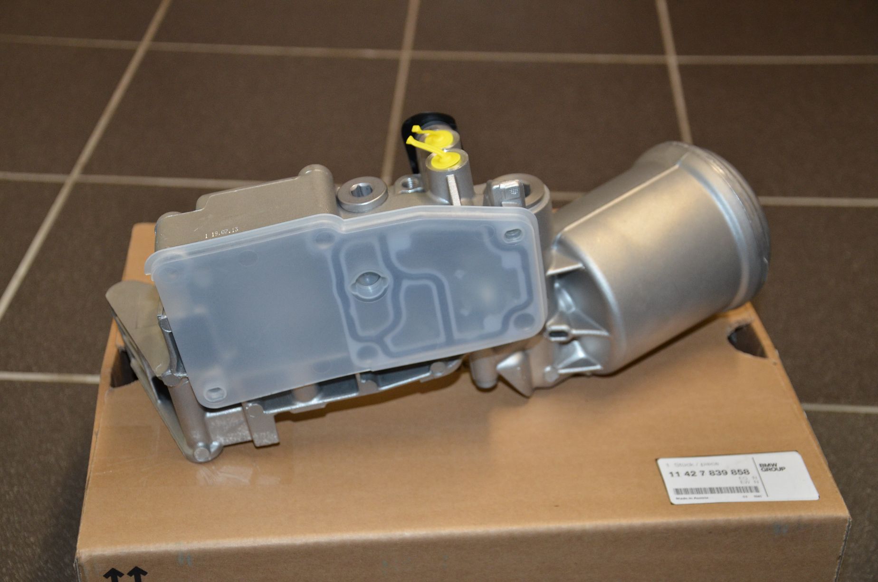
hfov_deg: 35.1
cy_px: 291
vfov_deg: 23.7
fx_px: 1387
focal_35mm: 57
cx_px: 439
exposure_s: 1/60
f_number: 4.5
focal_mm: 38
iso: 800
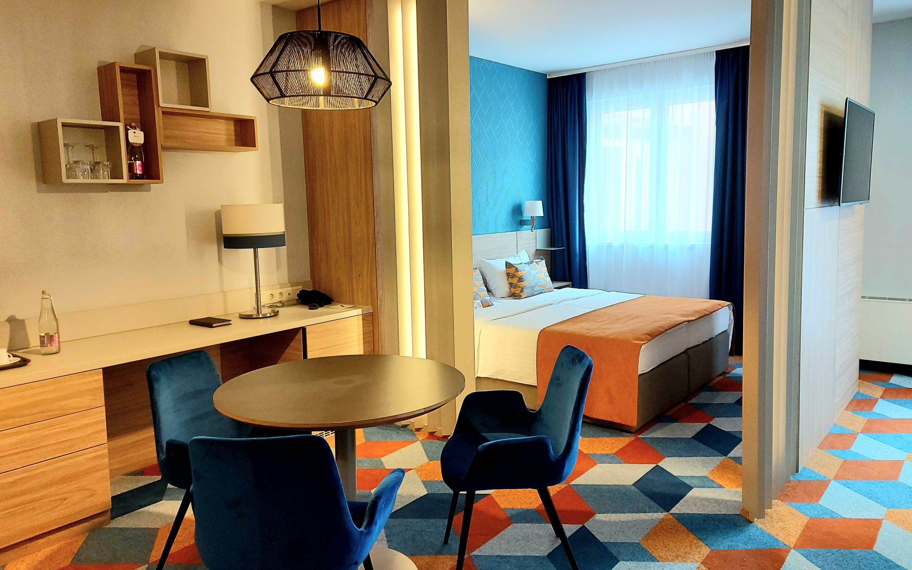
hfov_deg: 70.4
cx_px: 450
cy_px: 263
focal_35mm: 26
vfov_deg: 47.5
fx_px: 646
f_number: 1.8
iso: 125
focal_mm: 5.23
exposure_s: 1/50
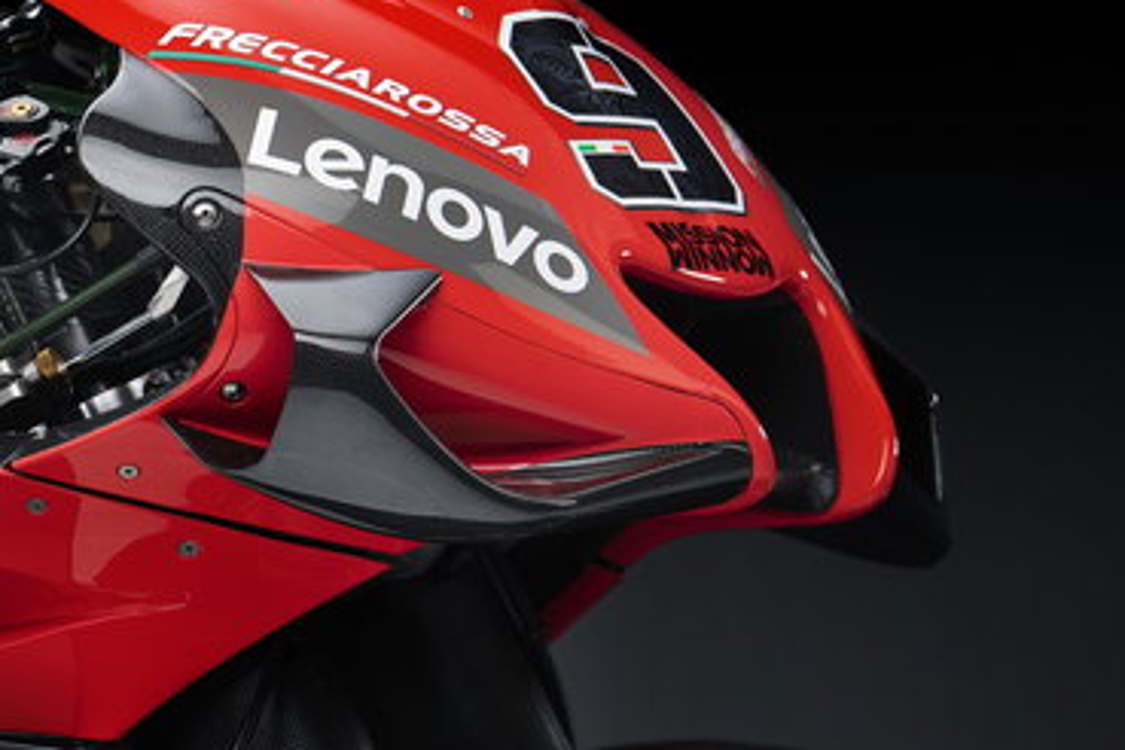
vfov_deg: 2.3
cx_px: -546
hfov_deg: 3.5
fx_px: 18311
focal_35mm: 586
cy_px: 800
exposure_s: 1/30
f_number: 4
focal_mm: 135
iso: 200
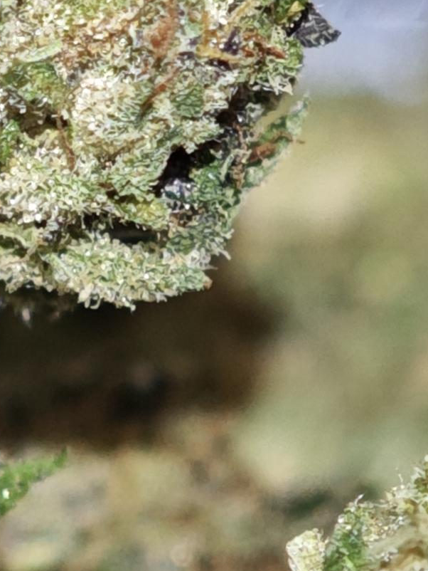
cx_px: -352
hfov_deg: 3.4
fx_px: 7233
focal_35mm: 439
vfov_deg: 4.5
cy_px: 43
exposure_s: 1/100
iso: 250
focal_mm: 11.5
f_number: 1.8
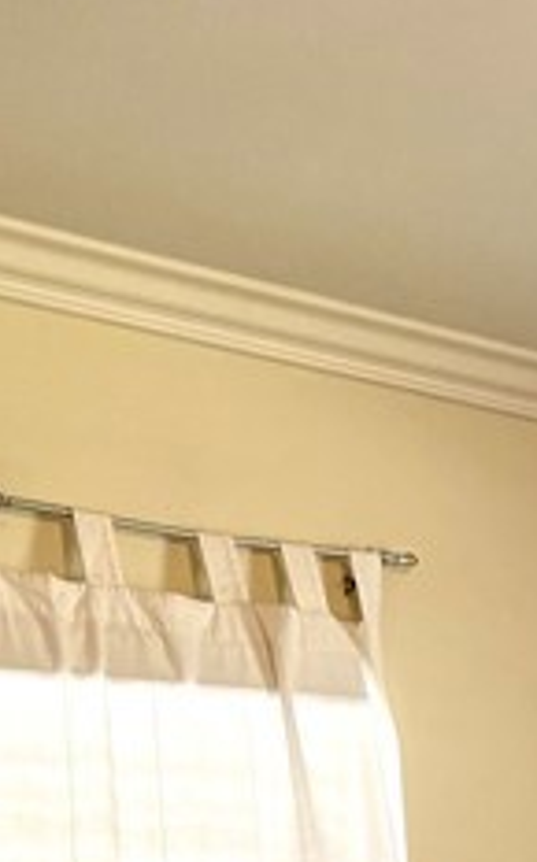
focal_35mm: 112
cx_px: 1237
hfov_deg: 10.3
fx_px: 2631
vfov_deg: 16.7
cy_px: 1332
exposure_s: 1/120
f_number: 1.78
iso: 250
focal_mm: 6.76
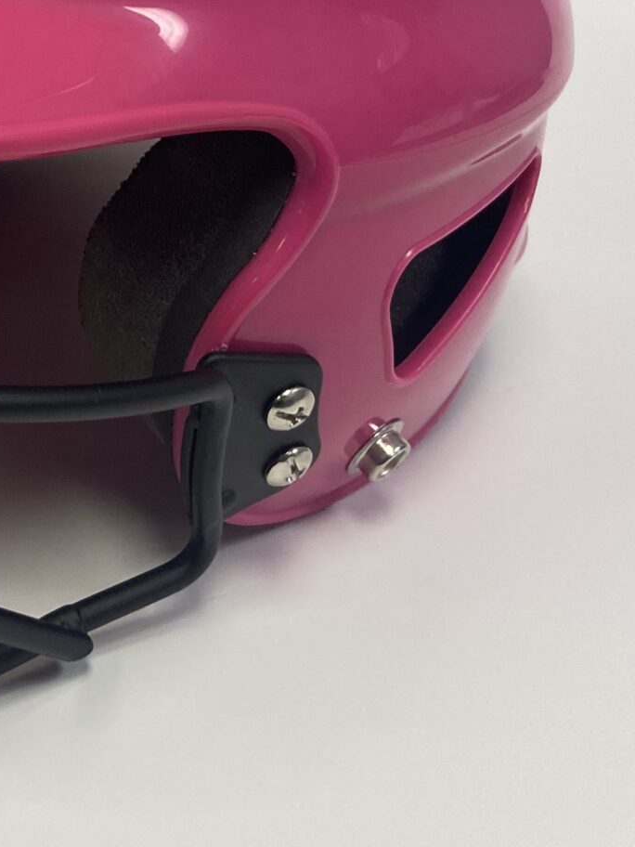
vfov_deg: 25.5
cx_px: -71
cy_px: 15
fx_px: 1785
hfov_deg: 19.3
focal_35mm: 73
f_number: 1.8
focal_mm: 4.25
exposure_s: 1/120
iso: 125
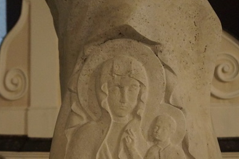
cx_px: 115
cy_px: 158
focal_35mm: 49
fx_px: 325
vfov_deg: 26.1
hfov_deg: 40.4
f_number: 3.5
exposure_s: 1/25
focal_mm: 16
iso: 3200
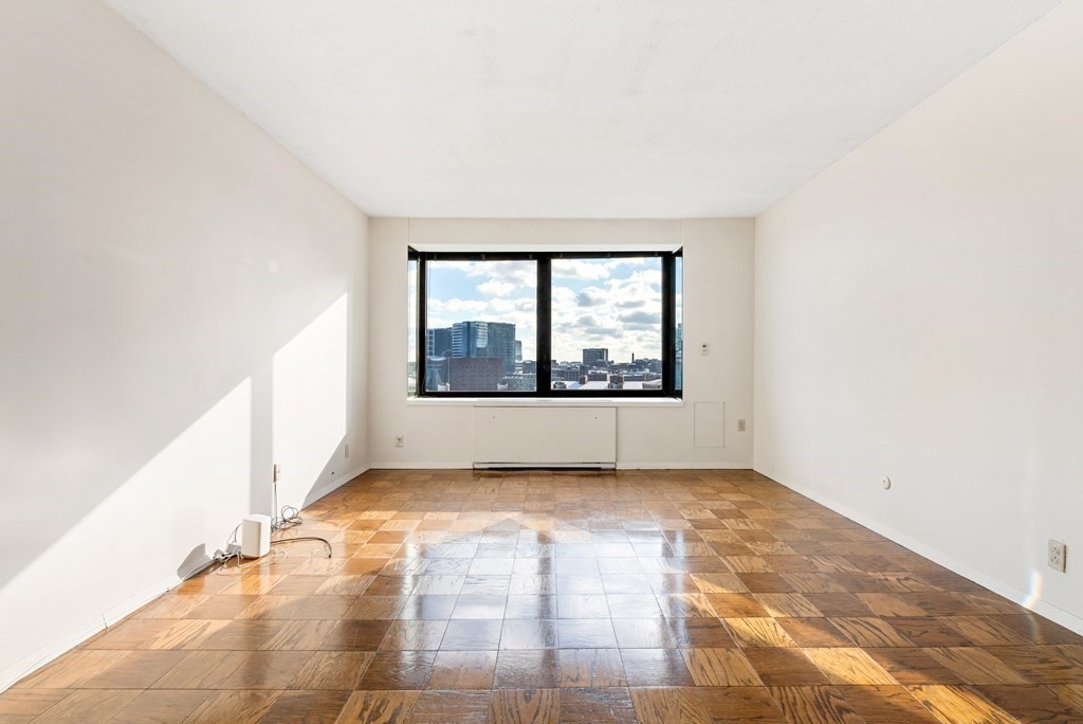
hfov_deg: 96.7
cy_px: 362
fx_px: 482
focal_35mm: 16
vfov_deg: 73.8
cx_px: 542
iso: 1000
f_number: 11
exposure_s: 1/25
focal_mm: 16
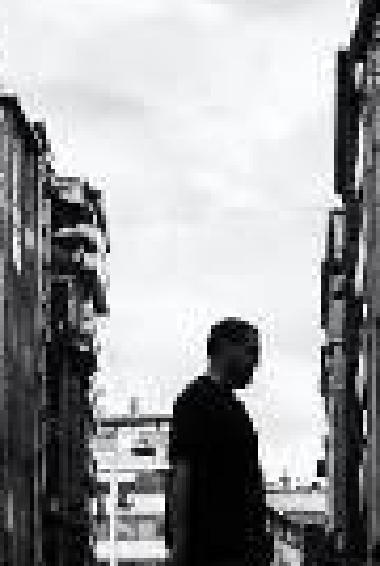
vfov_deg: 15.1
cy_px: 355
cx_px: 40
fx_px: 2126
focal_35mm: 135
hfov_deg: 10.2
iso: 200
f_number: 8
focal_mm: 22
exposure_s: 1/250
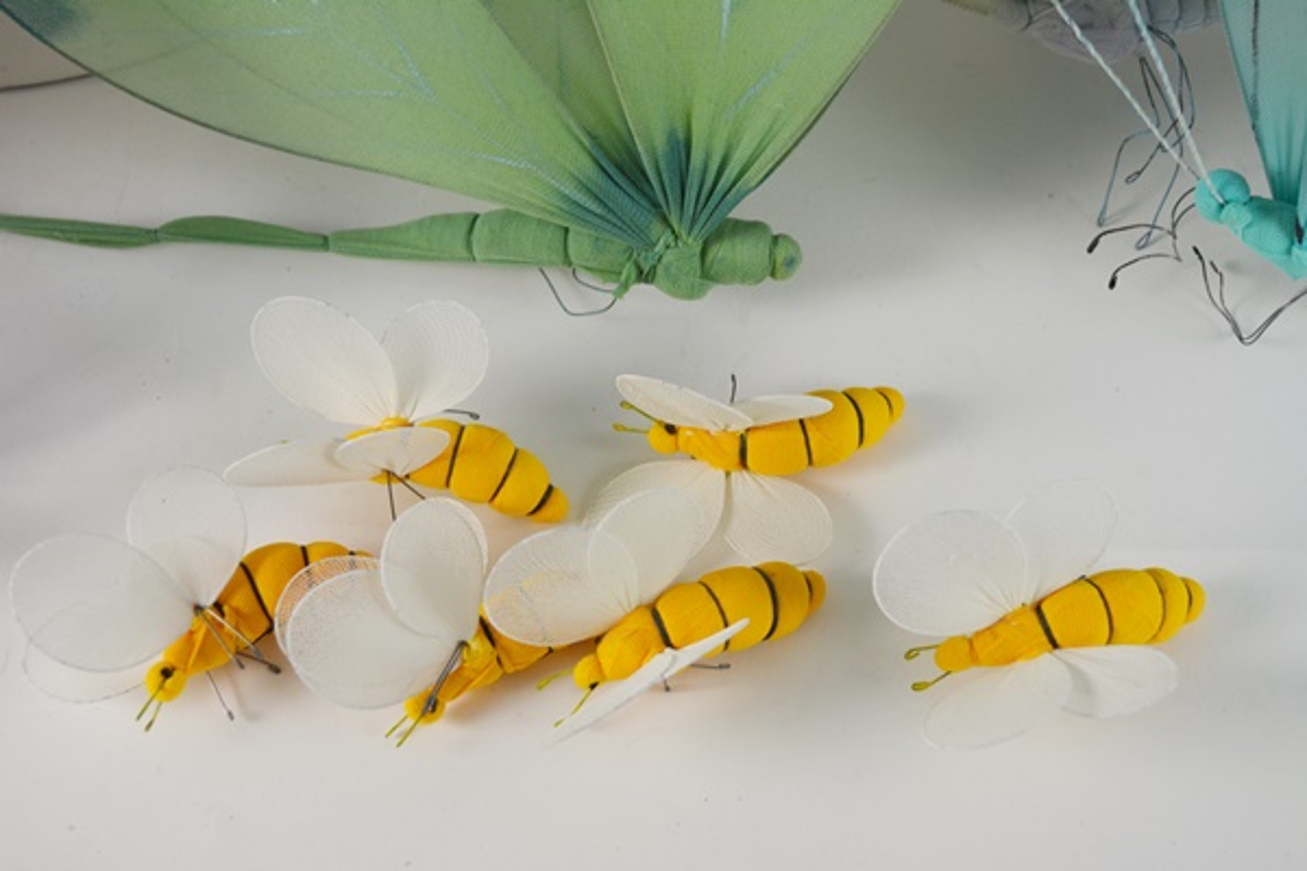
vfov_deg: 26.5
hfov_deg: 38.9
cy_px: 436
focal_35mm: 51
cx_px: 654
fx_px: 1851
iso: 360
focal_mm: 34
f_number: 5.6
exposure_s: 1/125
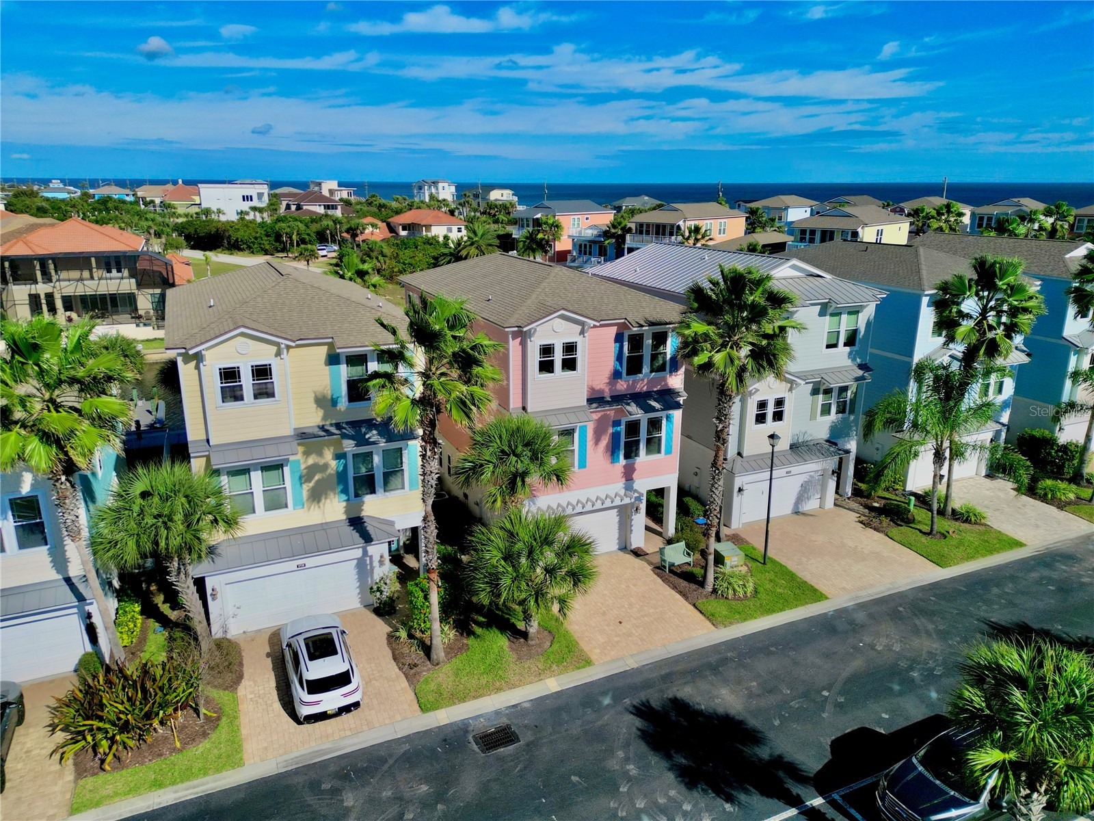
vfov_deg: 56.8
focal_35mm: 24
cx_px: 547
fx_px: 758
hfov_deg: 71.6
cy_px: 410
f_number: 1.7
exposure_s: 1/8000
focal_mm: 6.72
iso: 110
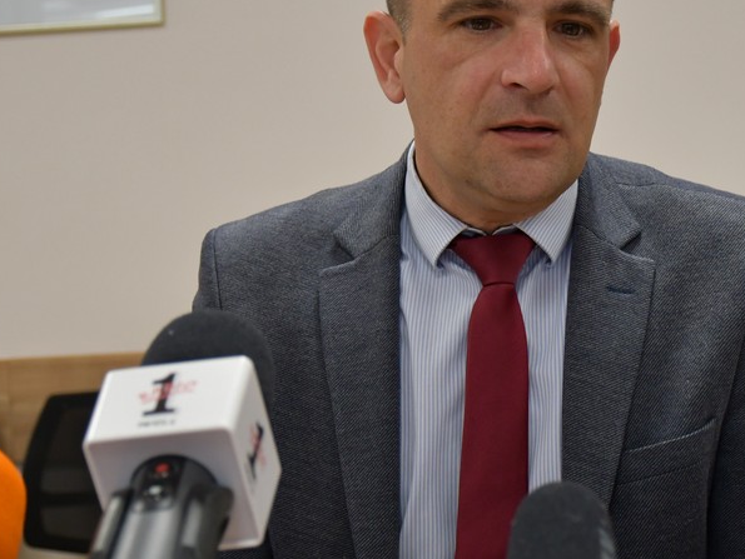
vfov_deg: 17.2
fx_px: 1852
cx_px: 442
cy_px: 238
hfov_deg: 22.7
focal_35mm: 86
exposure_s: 1/125
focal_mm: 35
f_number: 4.2
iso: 1250
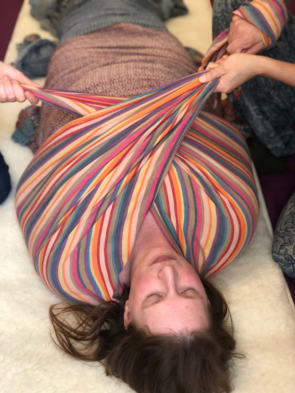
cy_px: 196
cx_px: 148
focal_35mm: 52
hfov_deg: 28.0
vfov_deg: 36.8
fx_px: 591
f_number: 2.4
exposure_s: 1/50
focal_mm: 6
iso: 100
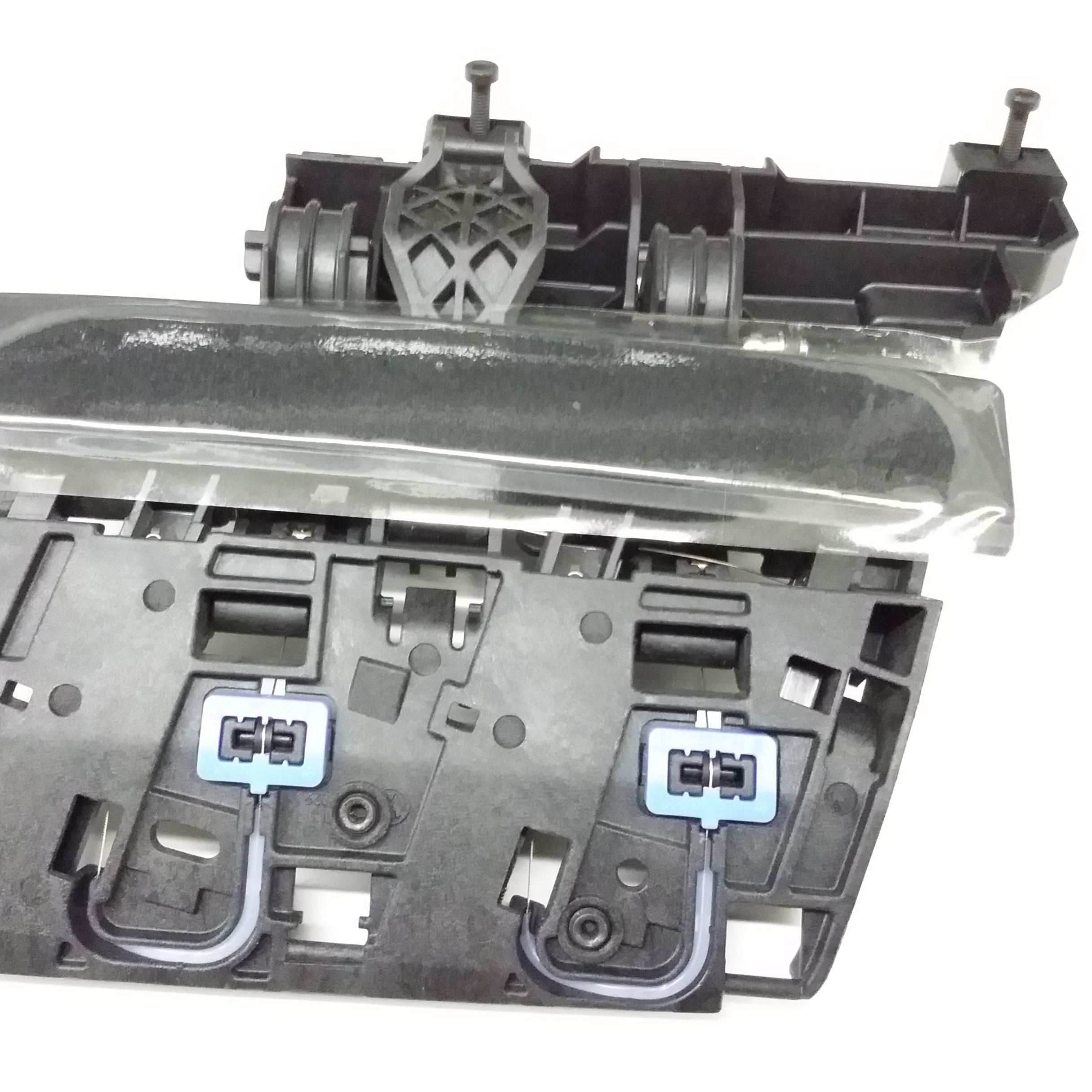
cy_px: 547
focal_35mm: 38
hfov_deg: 43.7
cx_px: 453
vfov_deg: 43.9
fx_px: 1356
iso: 800
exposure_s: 1/15
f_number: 2.4
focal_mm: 3.4
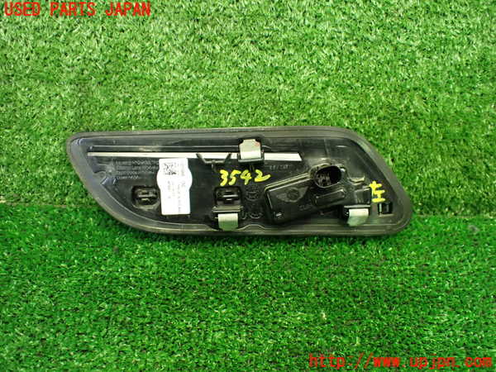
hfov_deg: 60.0
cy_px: 186
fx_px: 430
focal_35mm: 30
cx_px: 248
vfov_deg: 46.8
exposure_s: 1/100
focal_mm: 5.4
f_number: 2.3
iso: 800
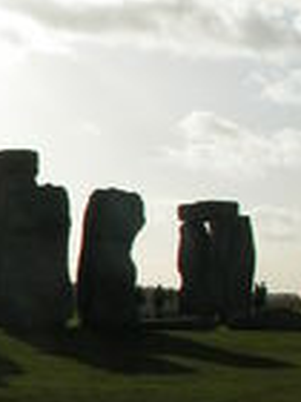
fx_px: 1693
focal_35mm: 146
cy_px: 330
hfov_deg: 9.7
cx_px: -241
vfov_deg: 13.4
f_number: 8
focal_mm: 8.9
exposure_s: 1/825
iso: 100
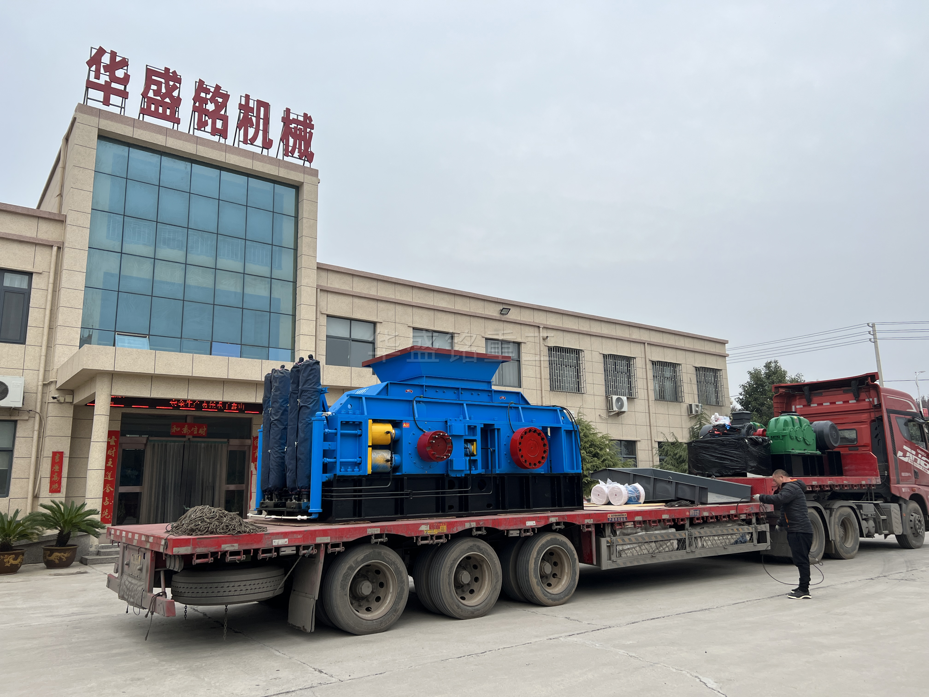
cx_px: 464
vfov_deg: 53.1
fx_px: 698
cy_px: 348
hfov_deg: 67.3
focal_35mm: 26
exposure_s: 1/4444
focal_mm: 5.7
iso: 50
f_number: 1.5
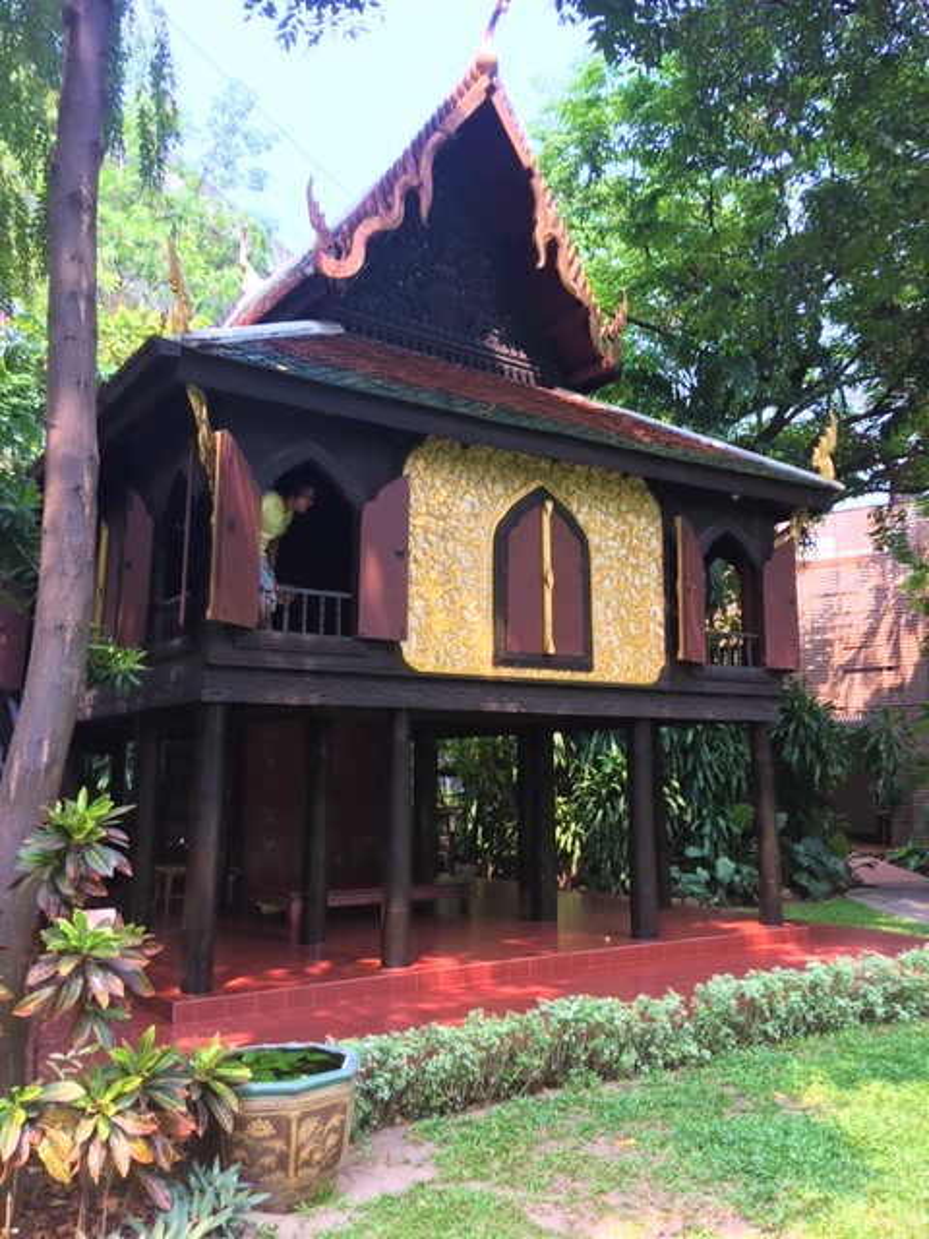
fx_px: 1038
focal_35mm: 29
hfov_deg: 48.2
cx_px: 464
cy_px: 620
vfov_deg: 61.7
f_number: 2.2
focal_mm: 4.15
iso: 25
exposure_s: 1/140
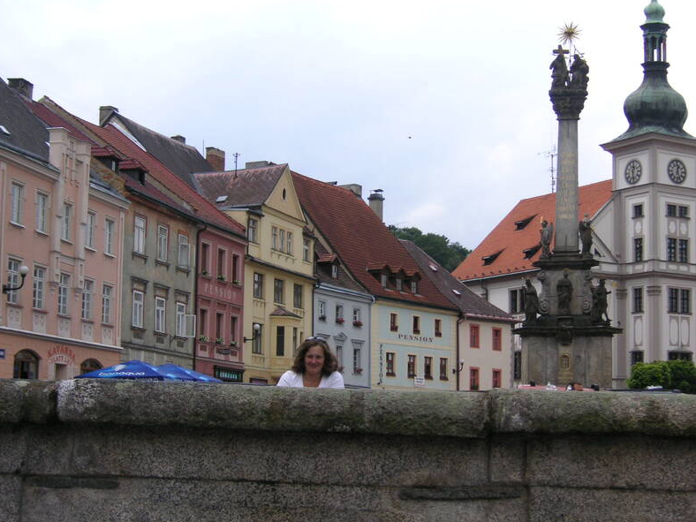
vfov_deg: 21.9
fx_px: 1347
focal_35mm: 67
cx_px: 344
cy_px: 262
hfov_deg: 29.0
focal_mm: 11
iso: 50
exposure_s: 1/350
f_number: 4
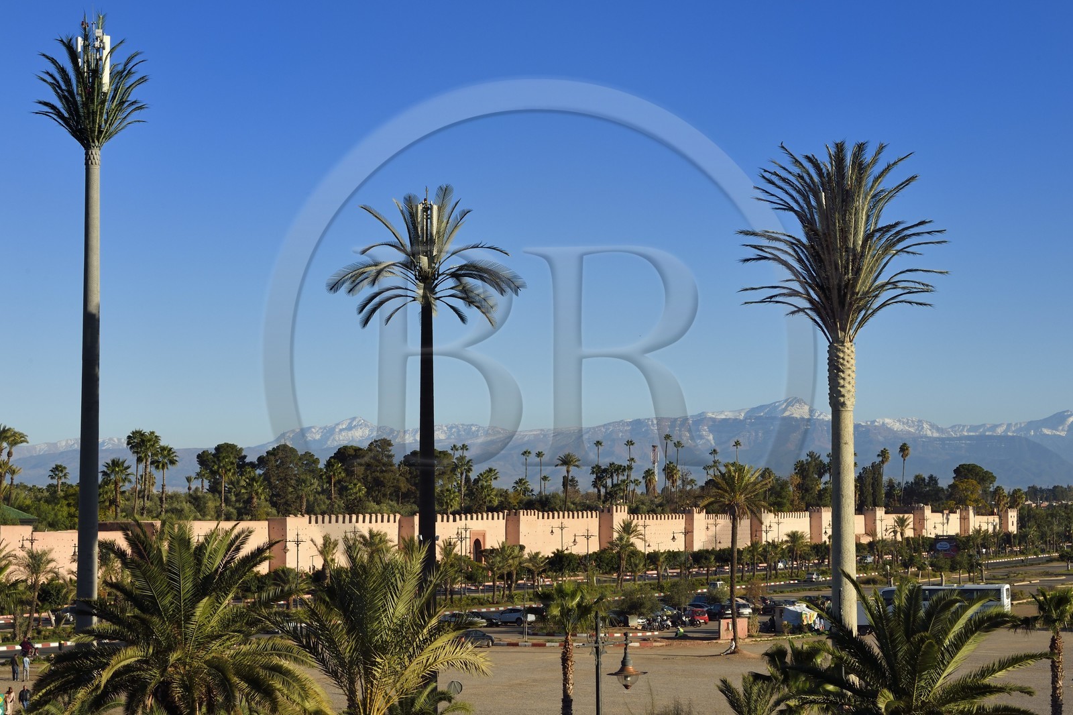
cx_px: 536
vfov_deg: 19.4
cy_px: 358
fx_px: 2086
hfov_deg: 28.8
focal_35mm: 70
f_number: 14
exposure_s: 1/320
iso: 200
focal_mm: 70
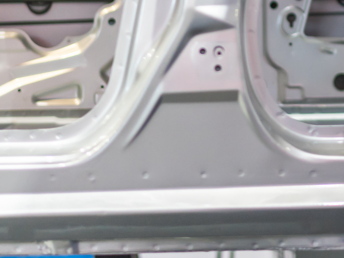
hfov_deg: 9.4
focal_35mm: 207
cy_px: -117
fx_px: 2057
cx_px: 415
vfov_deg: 7.1
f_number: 1.8
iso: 640
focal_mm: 55
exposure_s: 1/500
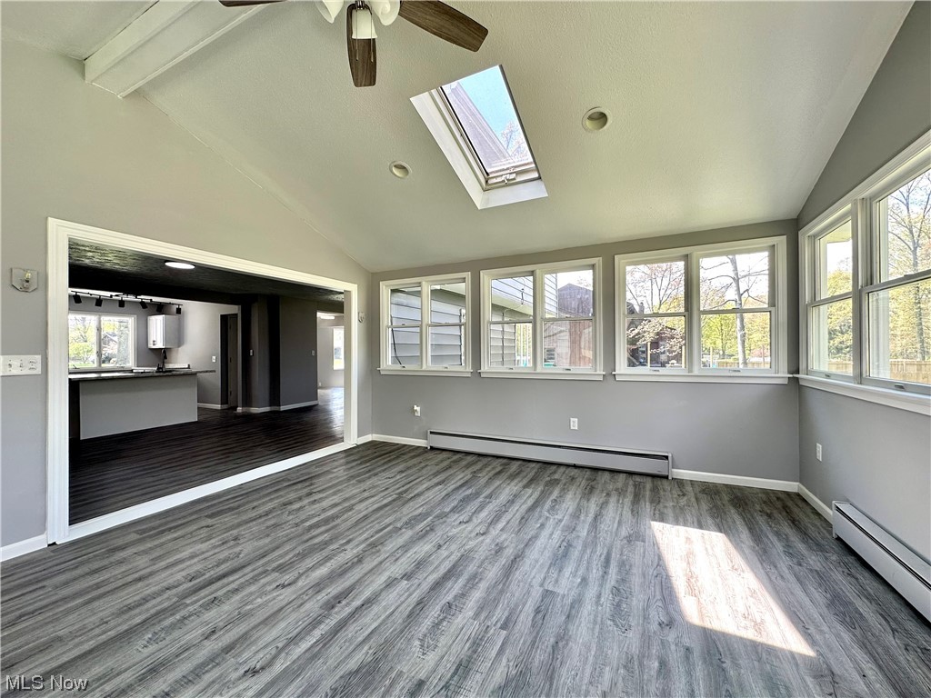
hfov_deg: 102.1
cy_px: 349
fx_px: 377
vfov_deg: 85.7
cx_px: 466
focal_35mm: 14
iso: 40
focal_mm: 2.22
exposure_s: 1/119
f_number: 2.2
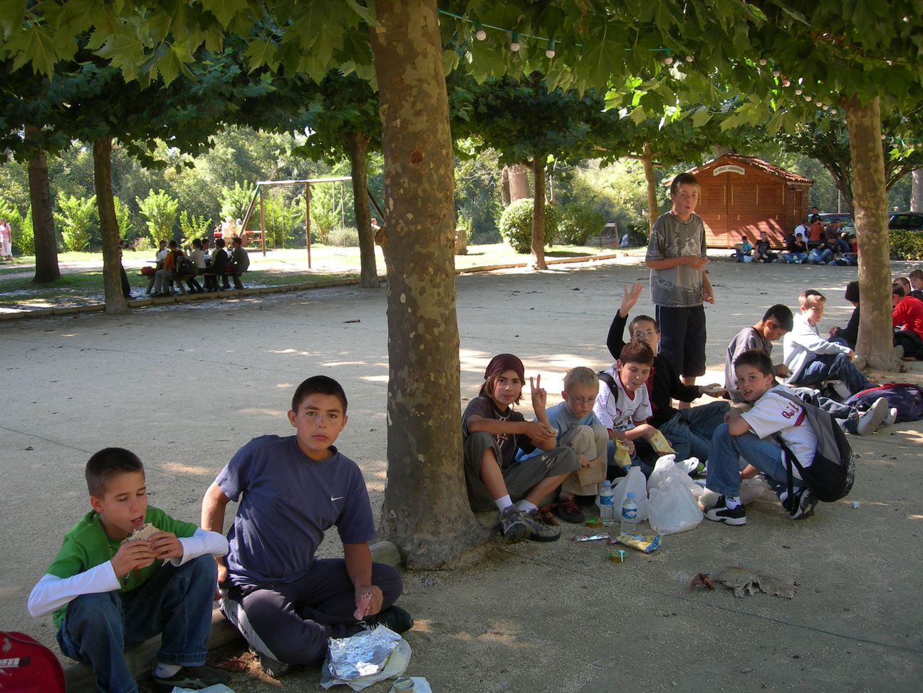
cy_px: 346
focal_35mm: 38
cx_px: 462
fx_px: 1013
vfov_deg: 37.7
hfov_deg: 49.0
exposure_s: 1/124
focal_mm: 7.8
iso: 50
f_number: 2.8
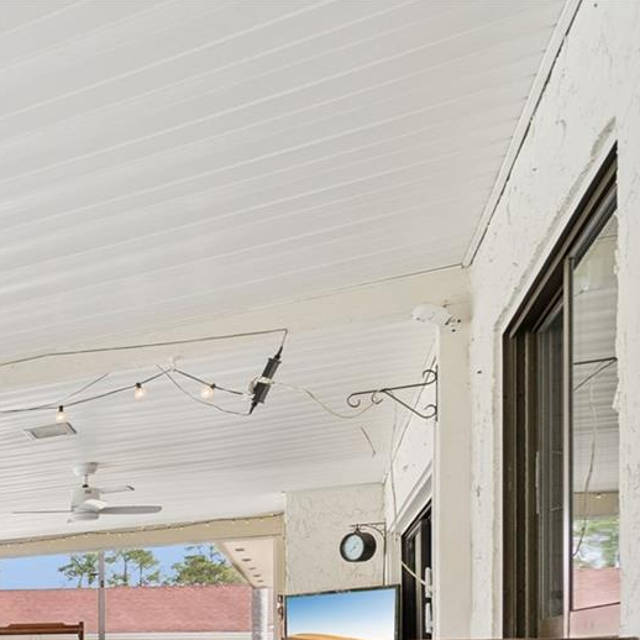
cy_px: 657
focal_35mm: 42
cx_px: -320
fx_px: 879
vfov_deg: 35.7
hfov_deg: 27.5
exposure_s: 1/50
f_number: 9
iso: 200
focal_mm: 16
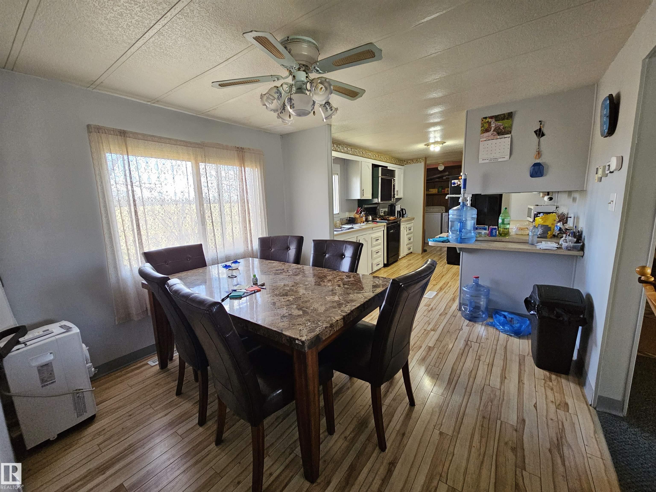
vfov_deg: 89.9
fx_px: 246
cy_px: 246
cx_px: 328
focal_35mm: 13
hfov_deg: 106.2
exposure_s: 1/77.4
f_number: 2.2
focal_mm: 2.2
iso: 320
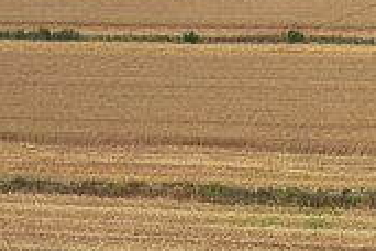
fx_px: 1023
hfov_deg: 18.6
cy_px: 37
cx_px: 550
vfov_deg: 13.9
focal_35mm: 98
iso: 100
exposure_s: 1/500
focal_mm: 10.26
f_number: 6.3
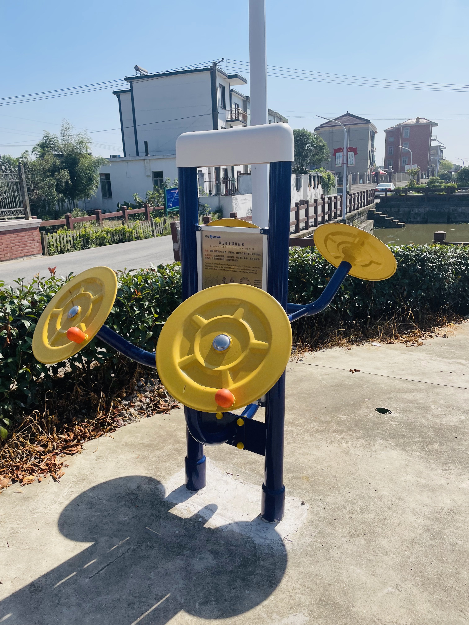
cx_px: 234
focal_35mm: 26
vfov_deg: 67.3
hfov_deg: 53.1
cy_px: 312
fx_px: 470
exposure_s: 1/4292
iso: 32
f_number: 1.6
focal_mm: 4.2
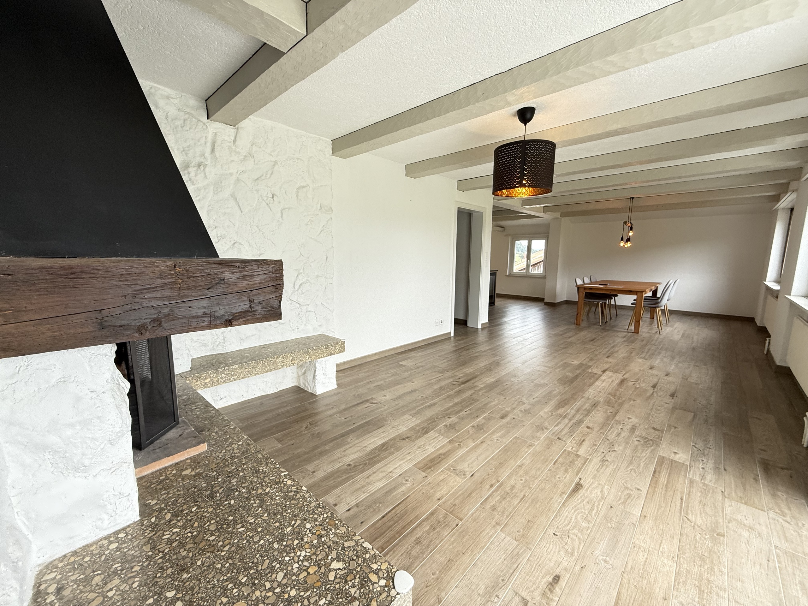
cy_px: 303
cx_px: 404
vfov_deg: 85.7
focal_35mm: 14
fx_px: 327
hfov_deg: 102.1
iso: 160
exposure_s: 1/99
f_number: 2.2
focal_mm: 2.22
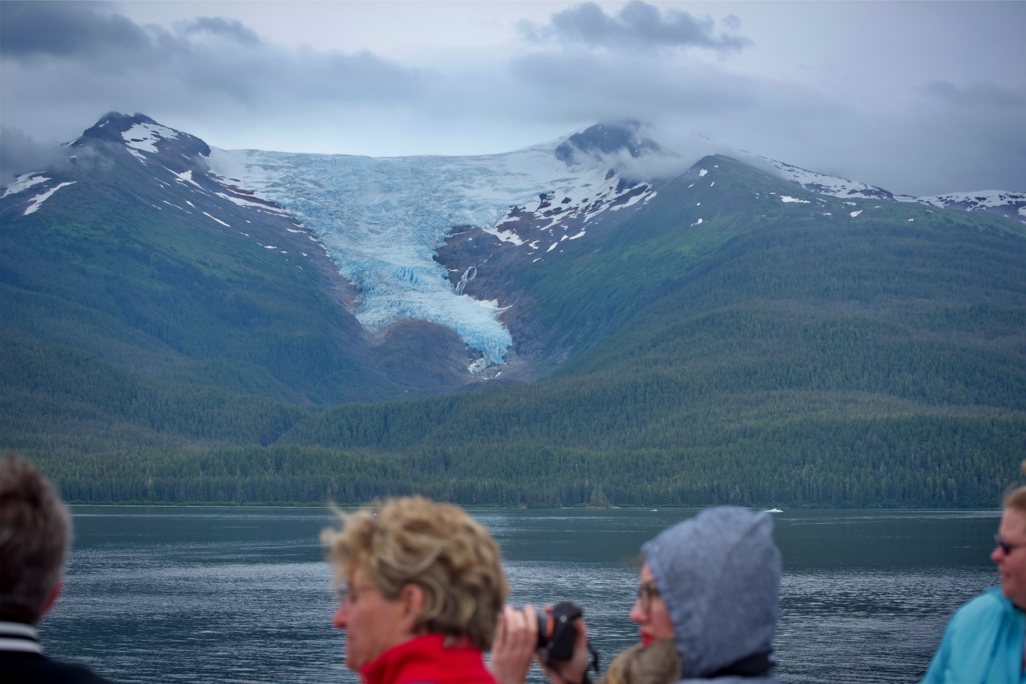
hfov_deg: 28.8
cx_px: 513
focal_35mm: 70
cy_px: 342
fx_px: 1995
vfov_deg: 19.5
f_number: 7.1
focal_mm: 70
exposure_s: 1/200
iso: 100
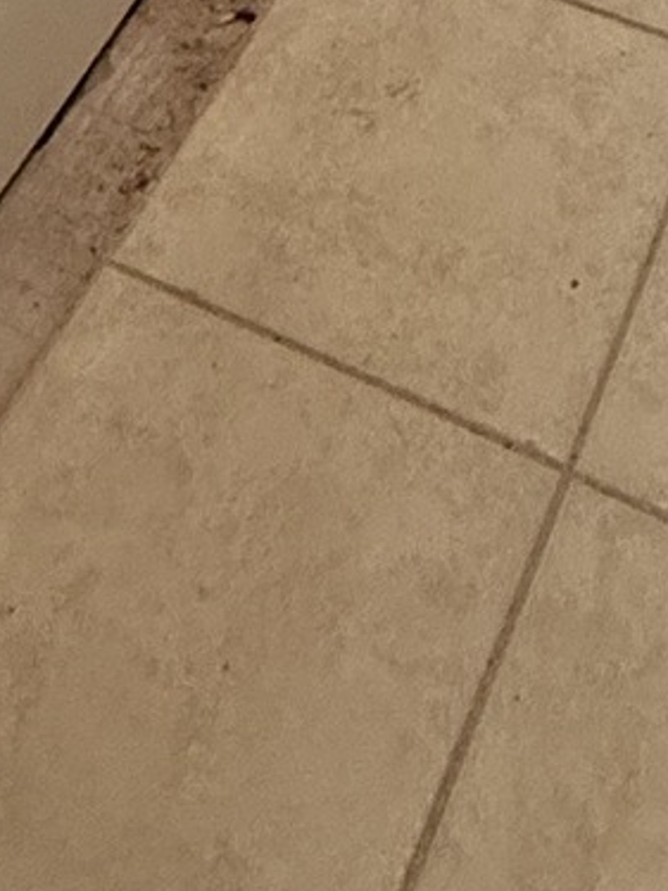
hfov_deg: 17.2
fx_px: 2214
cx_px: 311
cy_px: -1290
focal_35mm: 86
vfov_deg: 14.3
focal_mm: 2.22
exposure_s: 1/60
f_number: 2.2
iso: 400
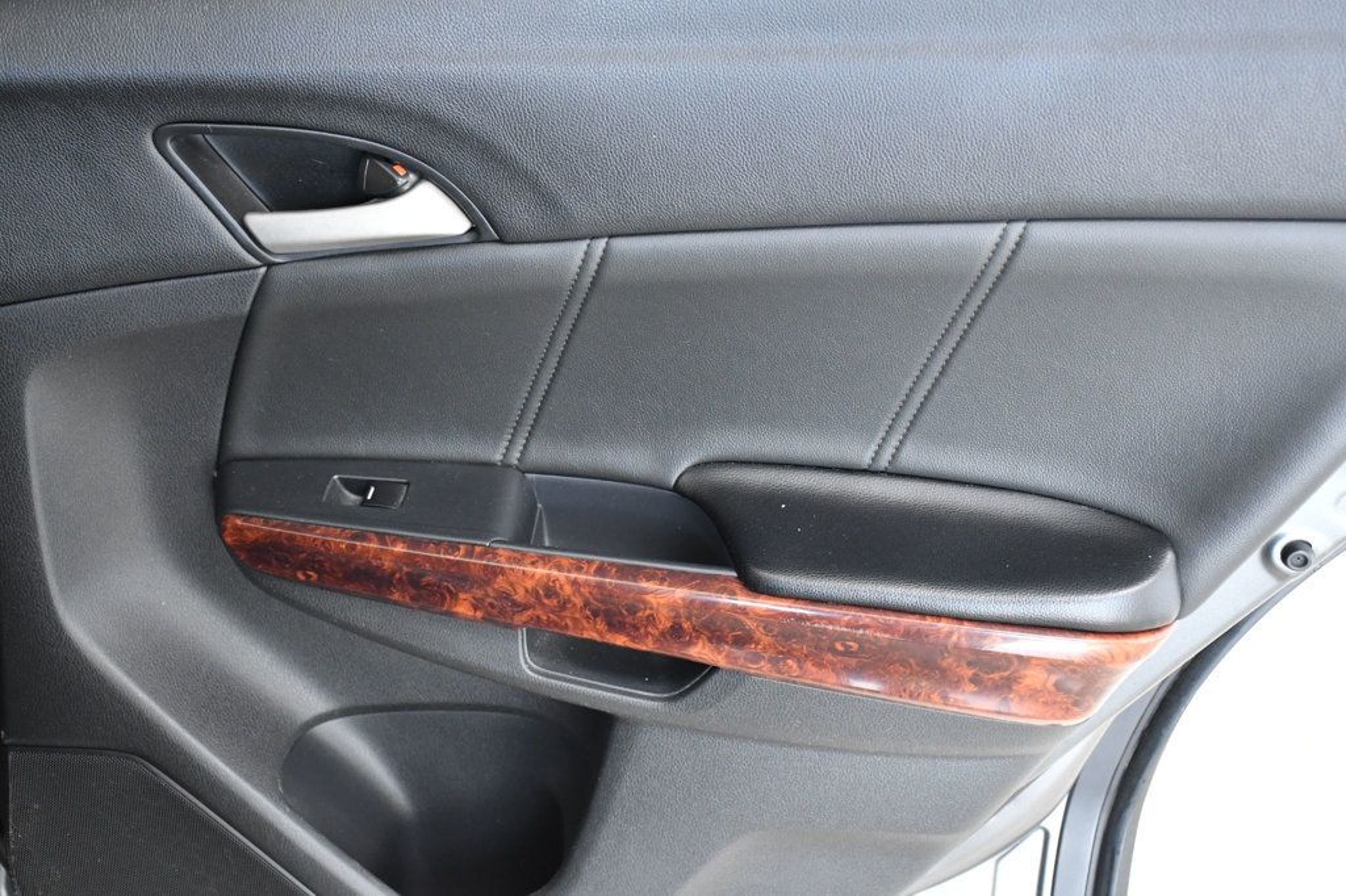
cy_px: 448
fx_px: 2355
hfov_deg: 31.9
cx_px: 673
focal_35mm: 63
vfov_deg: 21.6
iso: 2500
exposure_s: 1/125
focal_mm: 42
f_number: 5.6
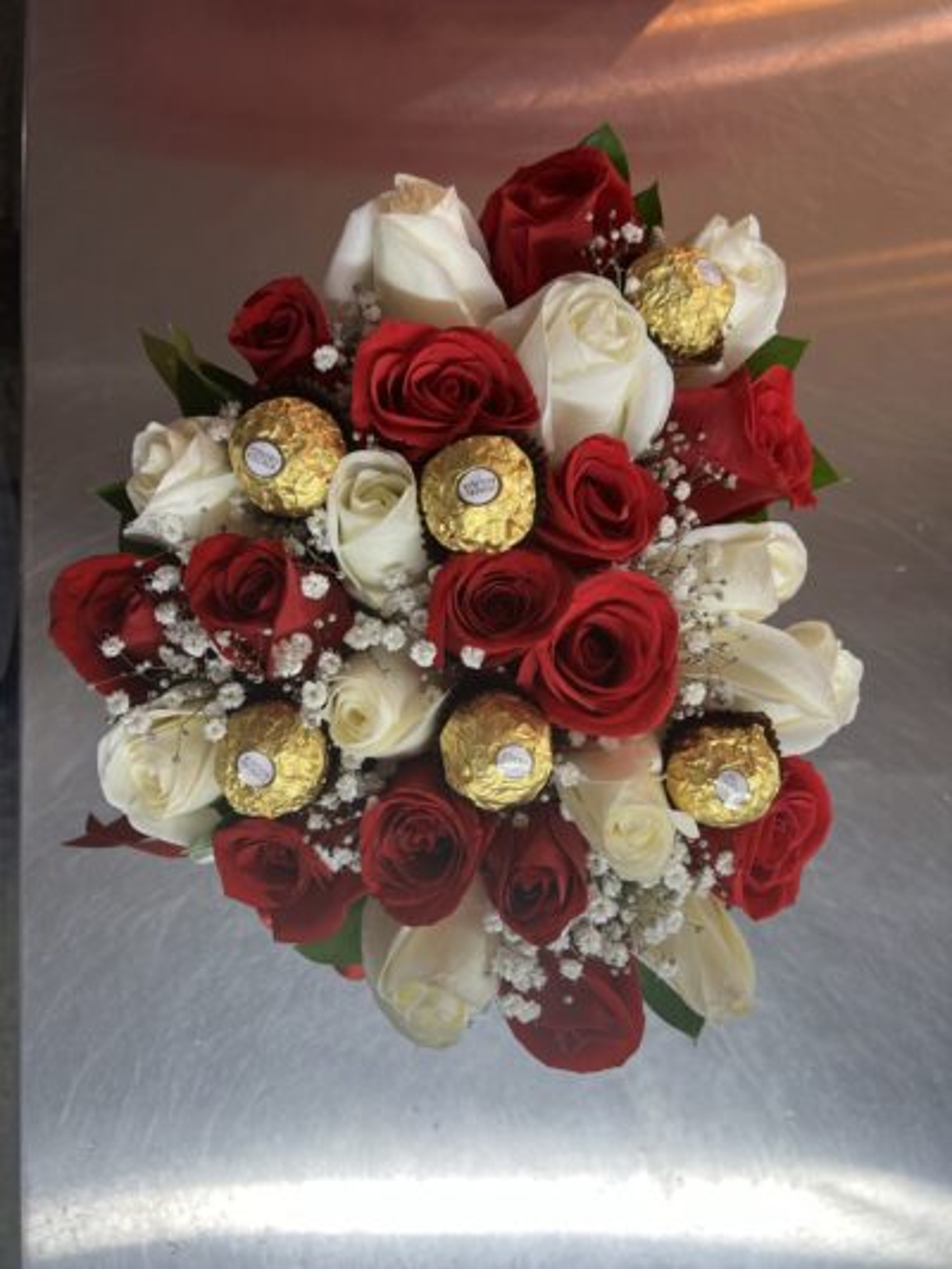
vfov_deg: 67.3
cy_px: 634
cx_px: 476
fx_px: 953
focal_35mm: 26
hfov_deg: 53.1
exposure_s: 1/120
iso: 64
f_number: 1.5
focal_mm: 5.7
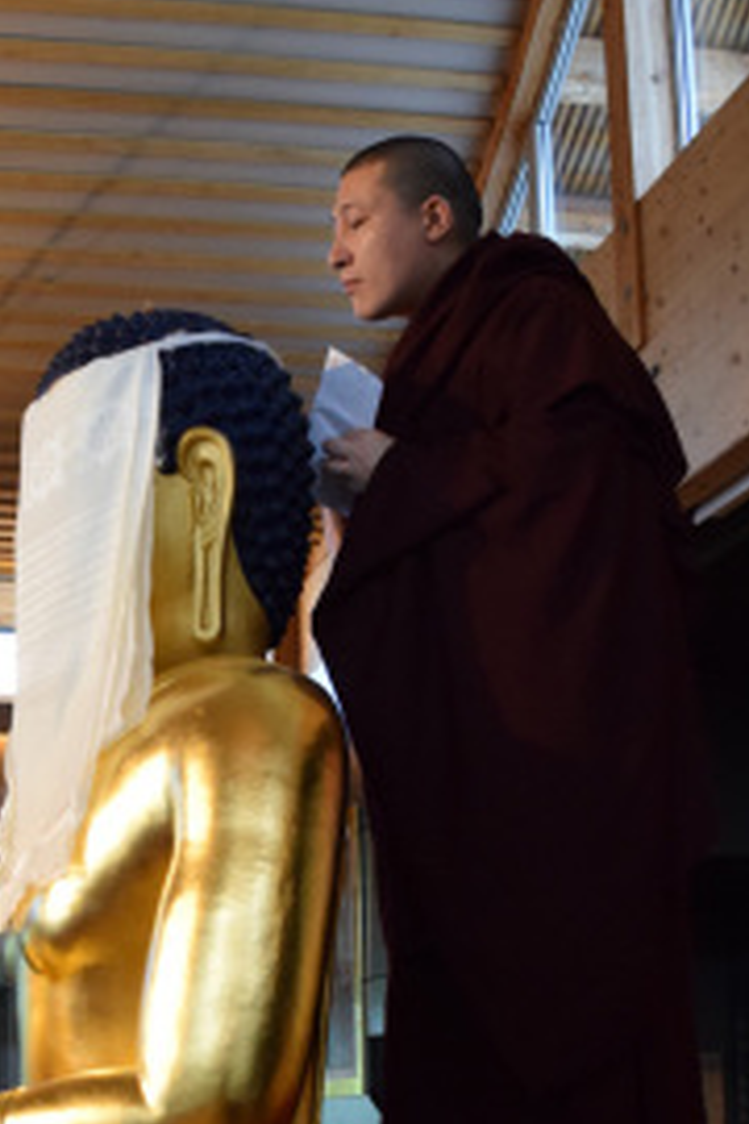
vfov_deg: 32.5
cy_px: 891
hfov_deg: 22.3
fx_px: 1872
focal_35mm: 60
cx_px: 156
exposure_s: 1/500
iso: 1600
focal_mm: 18
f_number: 4.5
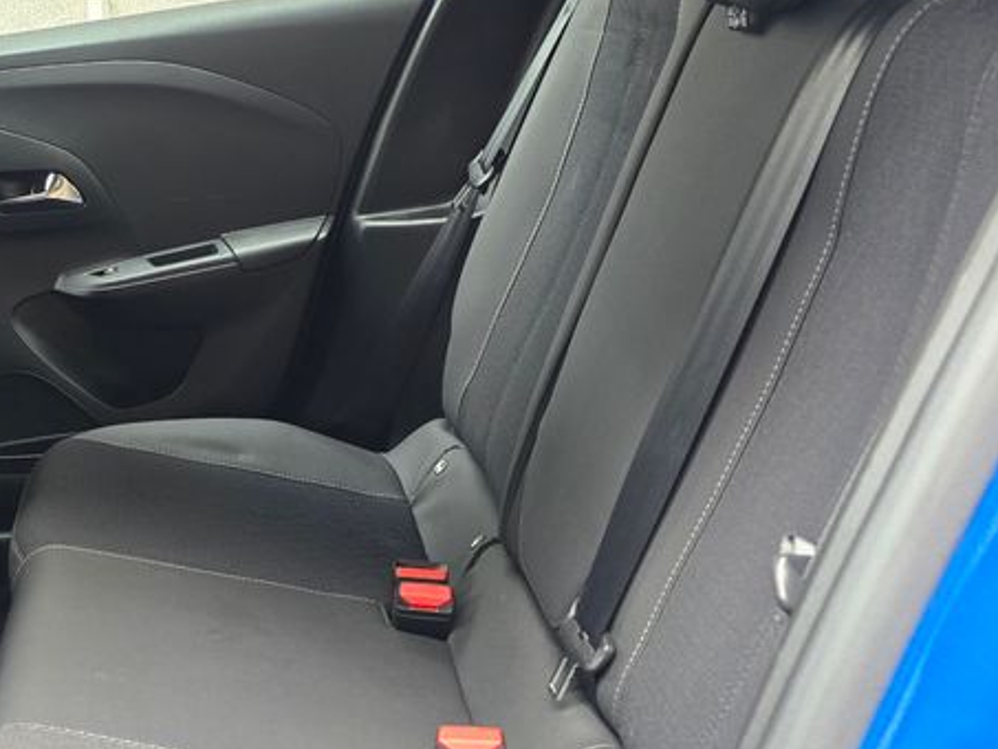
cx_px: 84
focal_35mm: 52
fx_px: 1500
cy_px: 436
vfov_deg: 28.0
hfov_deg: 34.6
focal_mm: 6.3
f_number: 1.7
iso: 400
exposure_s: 1/100
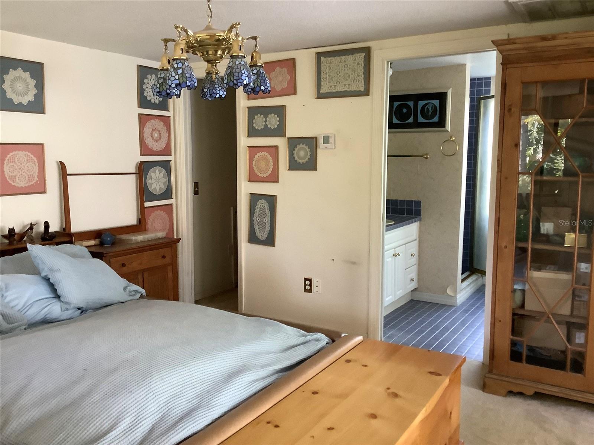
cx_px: 297
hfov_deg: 58.4
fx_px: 532
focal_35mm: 31
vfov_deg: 45.4
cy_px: 222
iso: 250
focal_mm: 3.3
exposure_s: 1/40
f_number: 2.4
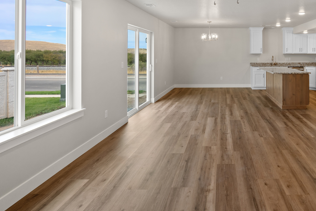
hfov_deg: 68.2
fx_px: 219
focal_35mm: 25
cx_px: 225
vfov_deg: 48.9
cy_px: 48
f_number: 8
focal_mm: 16
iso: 400
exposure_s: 1/13
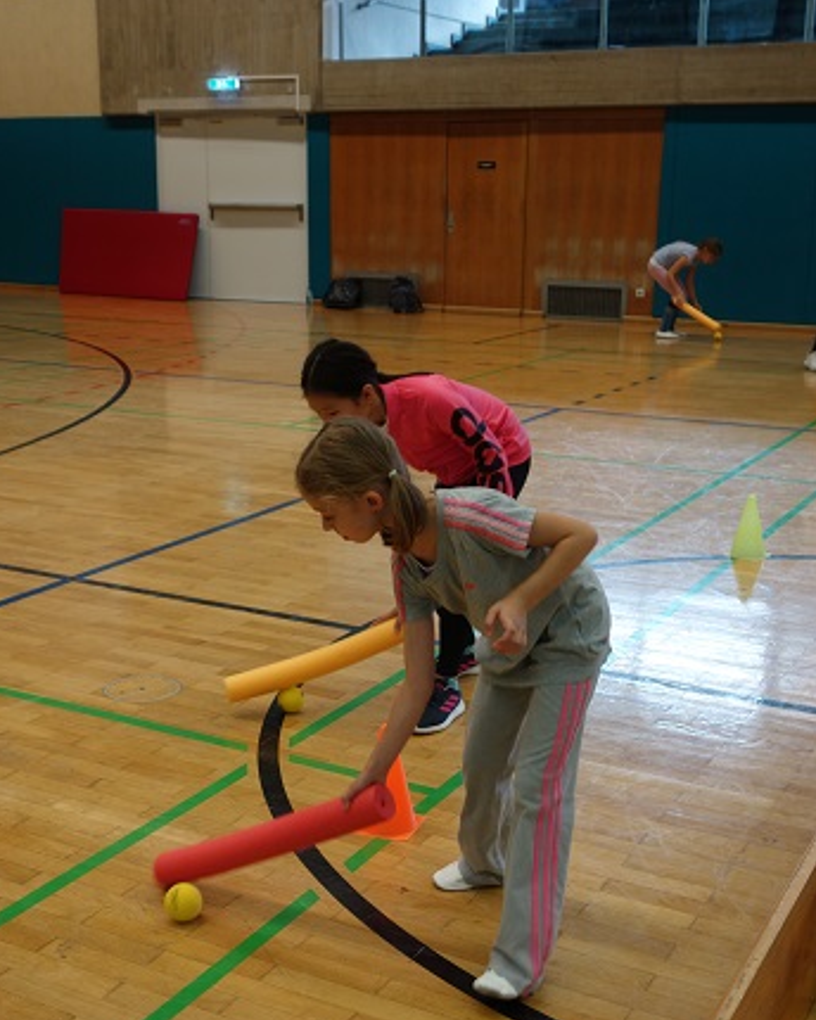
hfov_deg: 32.1
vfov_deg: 39.4
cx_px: 403
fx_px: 1419
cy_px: 613
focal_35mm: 47
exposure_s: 1/60
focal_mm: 15.28
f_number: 3.2
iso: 250
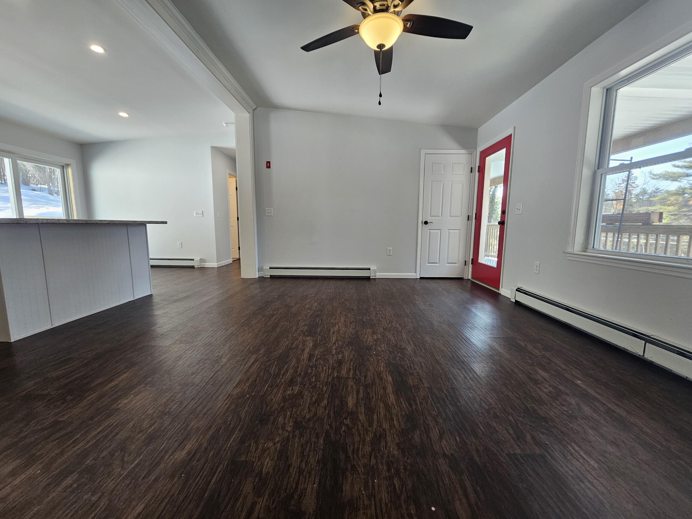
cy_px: 260
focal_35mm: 13
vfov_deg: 89.9
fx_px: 260
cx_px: 346
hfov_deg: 106.2
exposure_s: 1/60
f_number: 2.2
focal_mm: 2.2
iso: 80
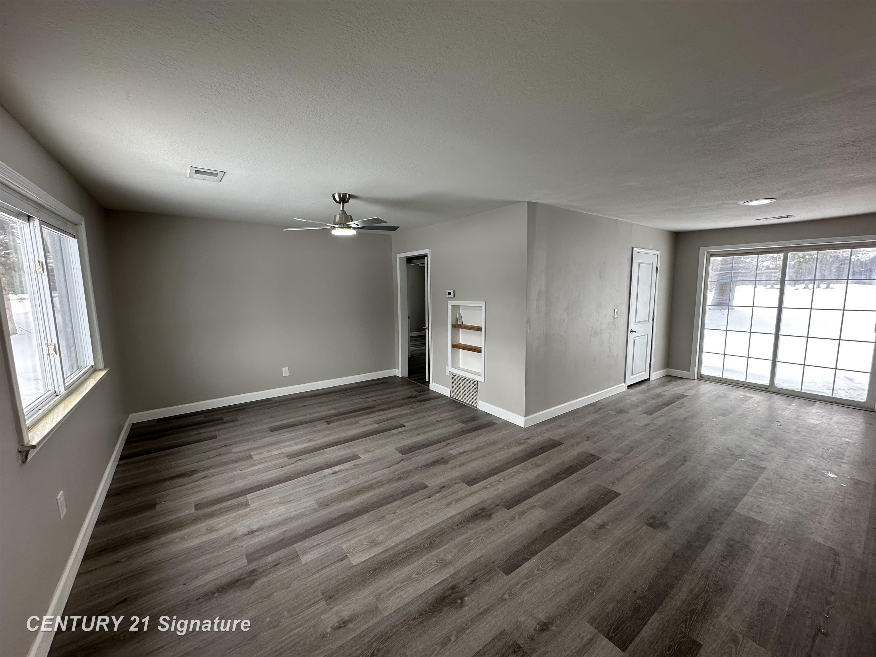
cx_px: 438
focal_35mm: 14
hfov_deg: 102.1
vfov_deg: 85.7
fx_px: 354
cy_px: 328
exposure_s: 1/99
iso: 50
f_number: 2.2
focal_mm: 2.22
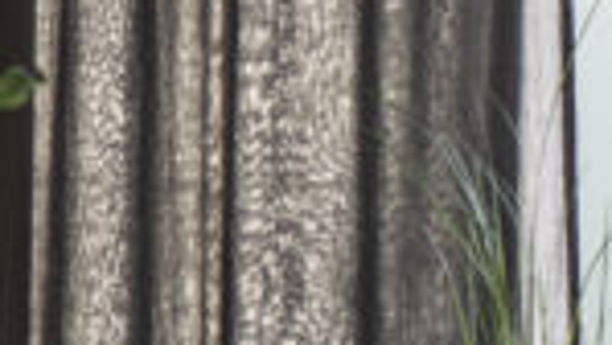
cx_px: 1150
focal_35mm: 754
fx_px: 12242
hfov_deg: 2.9
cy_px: 234
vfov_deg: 1.6
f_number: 6.3
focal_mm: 105
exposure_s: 1/60
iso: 250
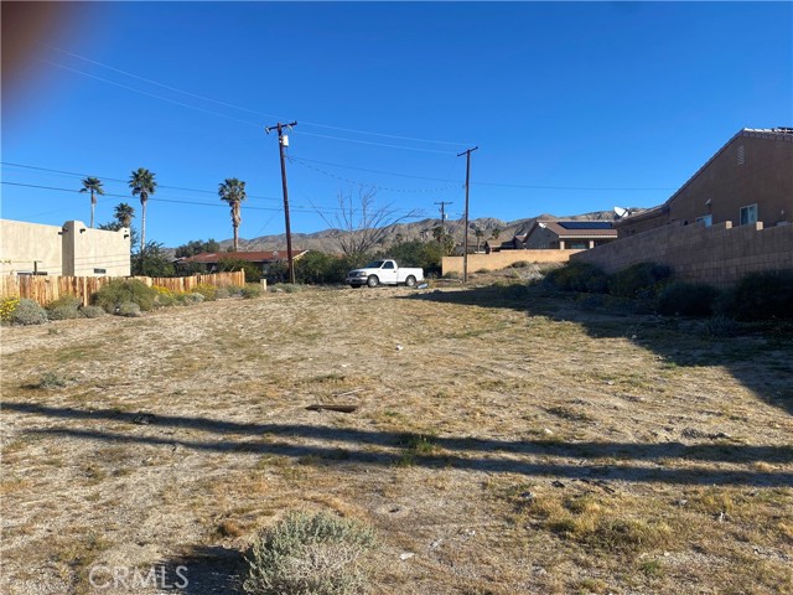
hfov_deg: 67.3
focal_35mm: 26
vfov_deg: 53.1
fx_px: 596
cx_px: 396
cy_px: 298
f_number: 1.8
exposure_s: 1/2688
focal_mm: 4.25
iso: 32
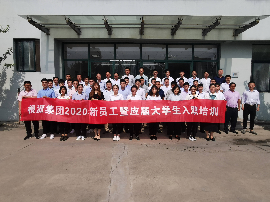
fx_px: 164
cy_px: 101
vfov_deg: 63.4
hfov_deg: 79.0
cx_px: 135
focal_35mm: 21
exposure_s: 1/1957
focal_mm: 2.26
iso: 50
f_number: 2.2
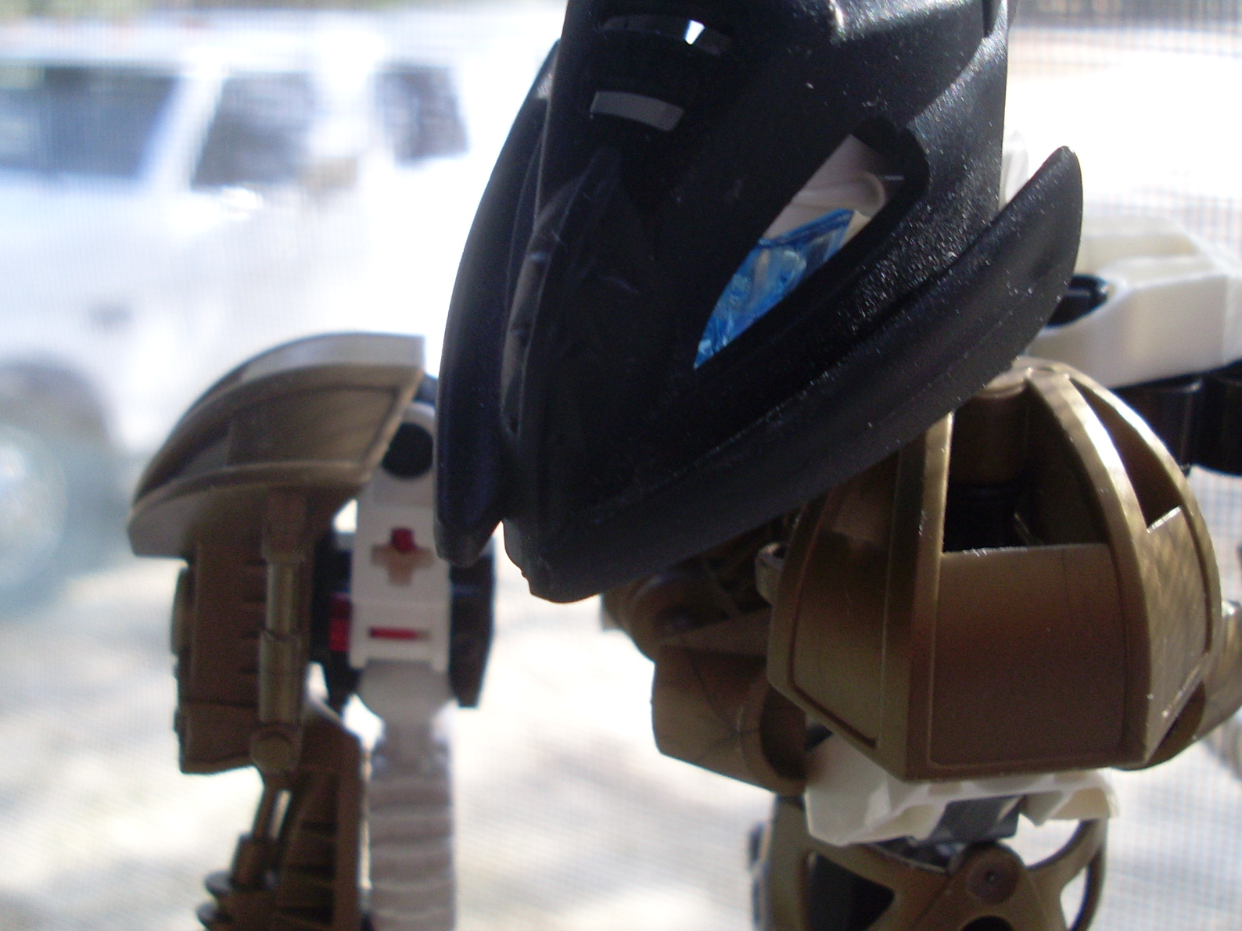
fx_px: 1758
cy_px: 389
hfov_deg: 38.9
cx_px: 669
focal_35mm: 49
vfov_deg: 29.6
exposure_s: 1/90
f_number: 3
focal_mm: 6.3
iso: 80
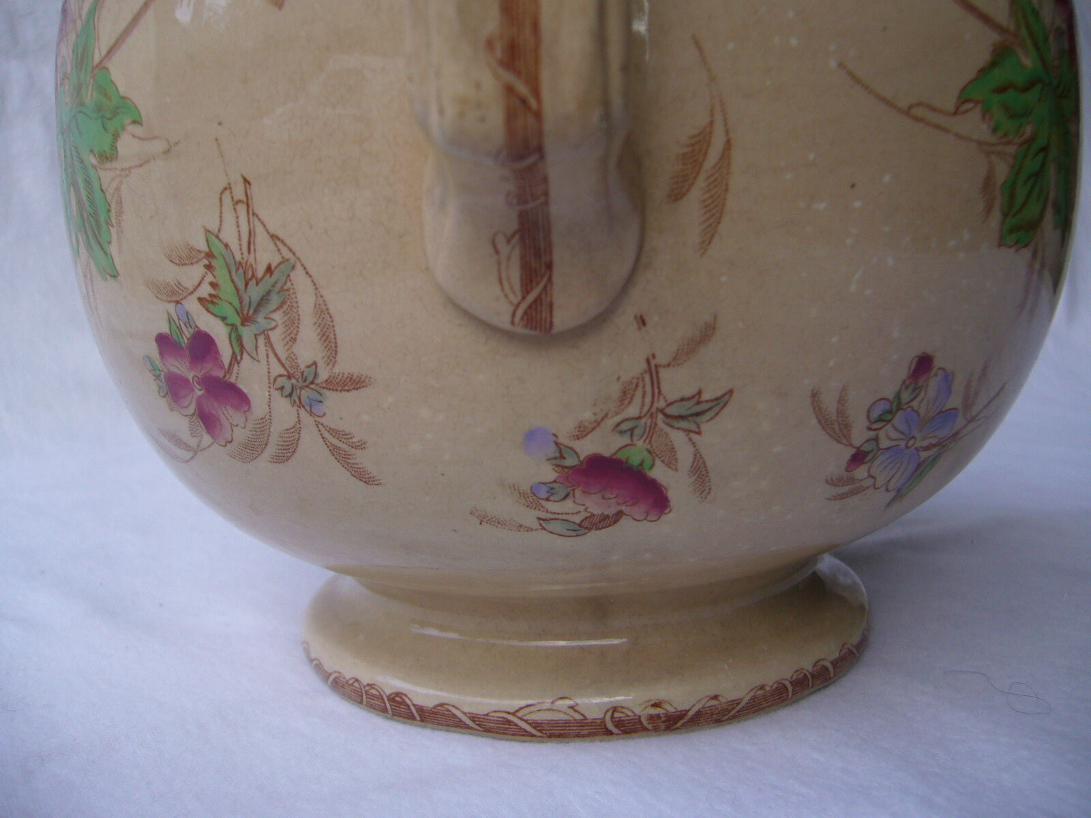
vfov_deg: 40.7
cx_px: 546
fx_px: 1103
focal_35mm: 35
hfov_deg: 52.6
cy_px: 409
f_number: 2.8
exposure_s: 1/80
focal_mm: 5.8
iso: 80
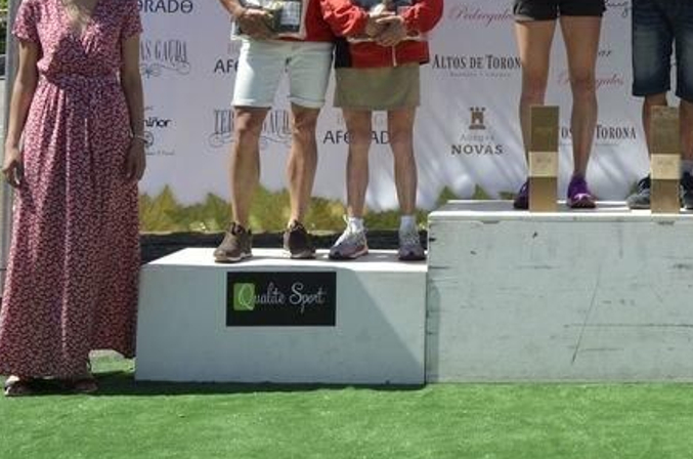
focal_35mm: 78
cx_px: 650
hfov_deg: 25.1
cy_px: -56
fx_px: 1498
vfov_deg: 16.8
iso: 400
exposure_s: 1/1600
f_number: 5.6
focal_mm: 22
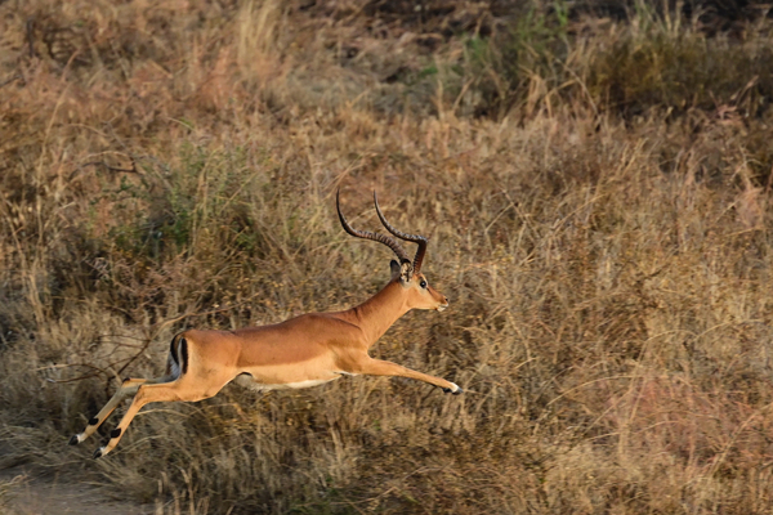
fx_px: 8588
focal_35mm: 400
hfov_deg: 5.2
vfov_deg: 3.4
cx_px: 386
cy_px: 258
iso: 1250
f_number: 5.6
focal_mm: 400
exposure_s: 1/400
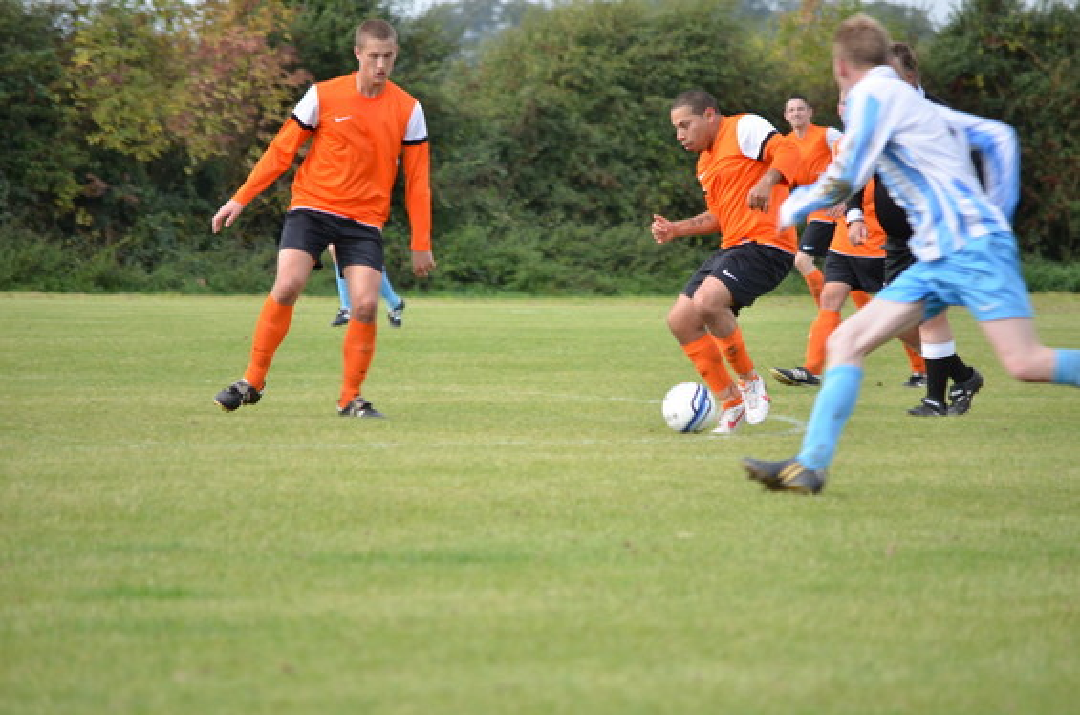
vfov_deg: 5.1
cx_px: 540
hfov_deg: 7.6
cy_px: 358
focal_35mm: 270
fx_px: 8082
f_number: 5.6
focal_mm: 180
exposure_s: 1/160
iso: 100
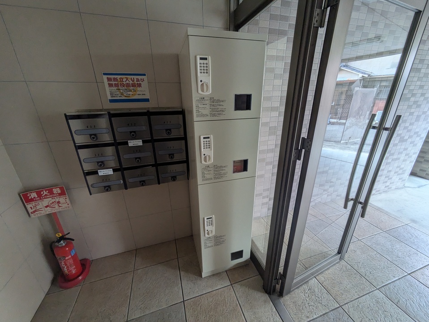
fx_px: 174
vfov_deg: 85.7
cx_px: 214
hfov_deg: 102.0
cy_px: 161
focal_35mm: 14
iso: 232
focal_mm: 1.83
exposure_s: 1/120
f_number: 2.2
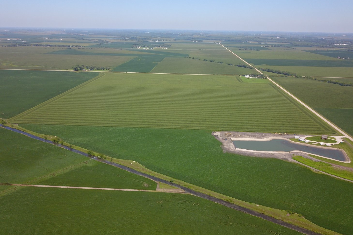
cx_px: 175
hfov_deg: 65.5
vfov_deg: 46.4
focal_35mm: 28
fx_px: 275
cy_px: 109
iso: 100
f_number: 2.2
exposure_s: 1/1101
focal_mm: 4.73
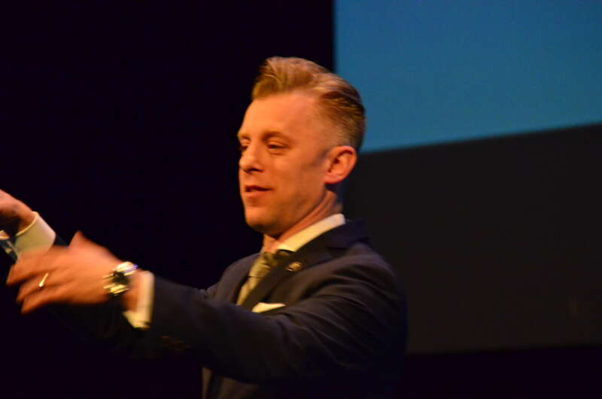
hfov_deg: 5.5
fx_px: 6258
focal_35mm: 375
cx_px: 301
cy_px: 200
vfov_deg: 3.7
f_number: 5.6
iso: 5000
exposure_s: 1/80
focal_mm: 250
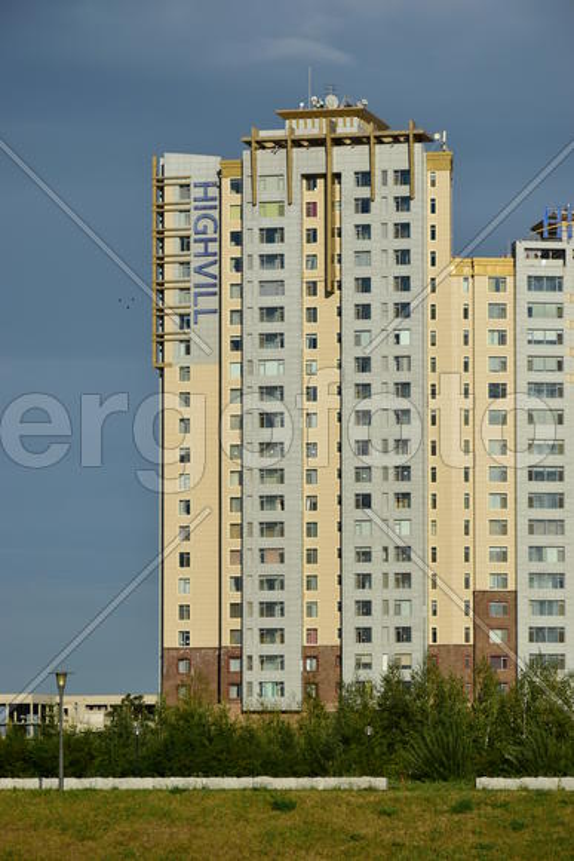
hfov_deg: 8.7
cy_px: 430
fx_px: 3764
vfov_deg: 13.0
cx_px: 287
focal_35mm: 158
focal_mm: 105
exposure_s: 1/500
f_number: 8
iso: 100
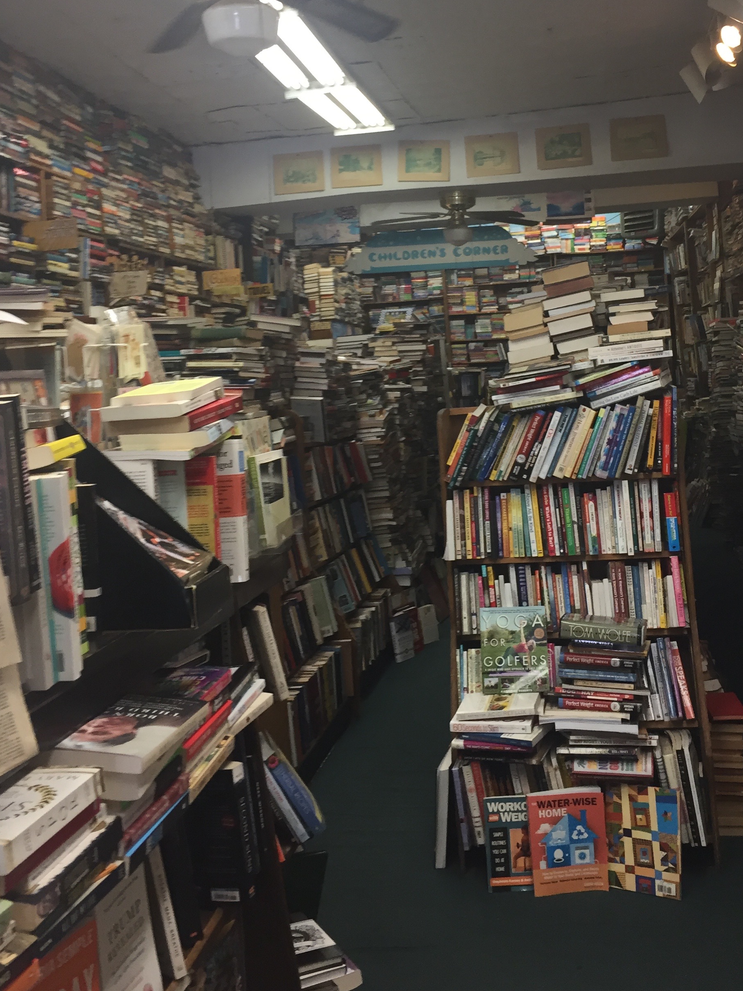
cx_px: 429
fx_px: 1116
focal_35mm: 39
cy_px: 352
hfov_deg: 36.7
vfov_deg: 47.3
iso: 40
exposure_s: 1/40
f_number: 2.2
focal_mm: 4.15
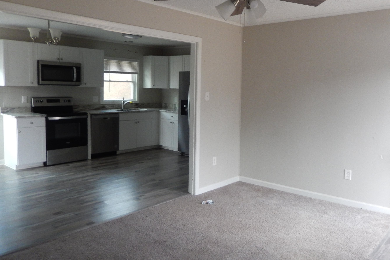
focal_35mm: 30
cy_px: 111
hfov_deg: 61.6
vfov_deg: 43.5
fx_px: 325
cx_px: 224
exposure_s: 1/30
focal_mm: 4.5
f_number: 3.4
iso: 280
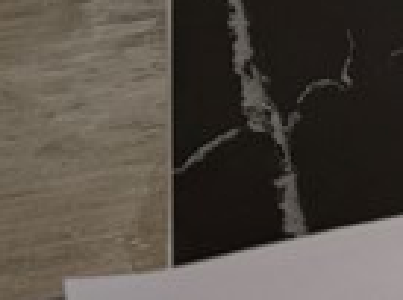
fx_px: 2090
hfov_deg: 9.8
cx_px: 956
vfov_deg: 6.9
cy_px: -771
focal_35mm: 180
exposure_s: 1/208
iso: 80
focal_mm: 6.76
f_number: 1.78
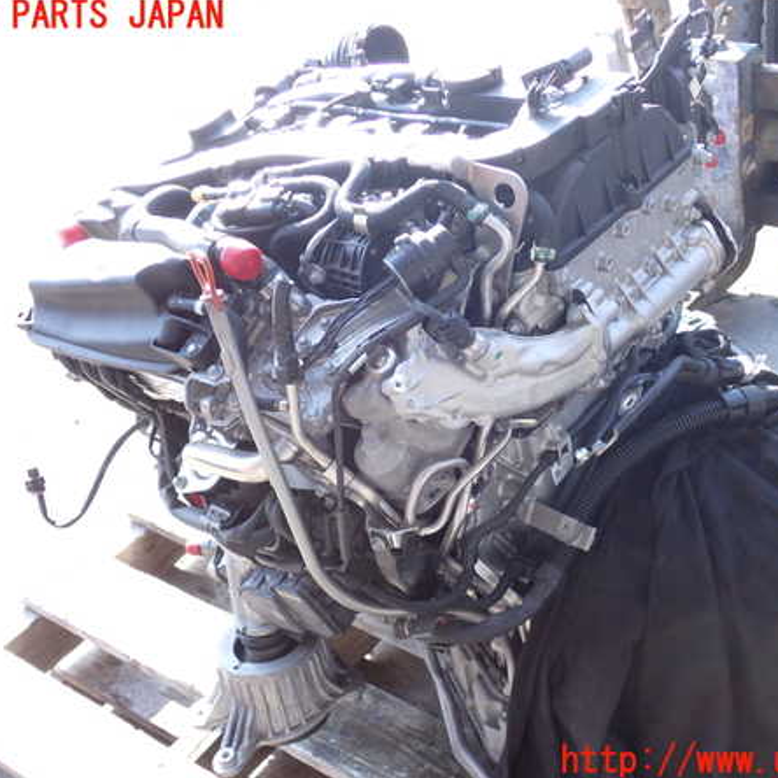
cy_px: 389
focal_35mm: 49
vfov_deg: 34.7
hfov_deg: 34.6
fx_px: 1246
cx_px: 431
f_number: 2.8
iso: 160
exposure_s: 1/125
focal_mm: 7.31
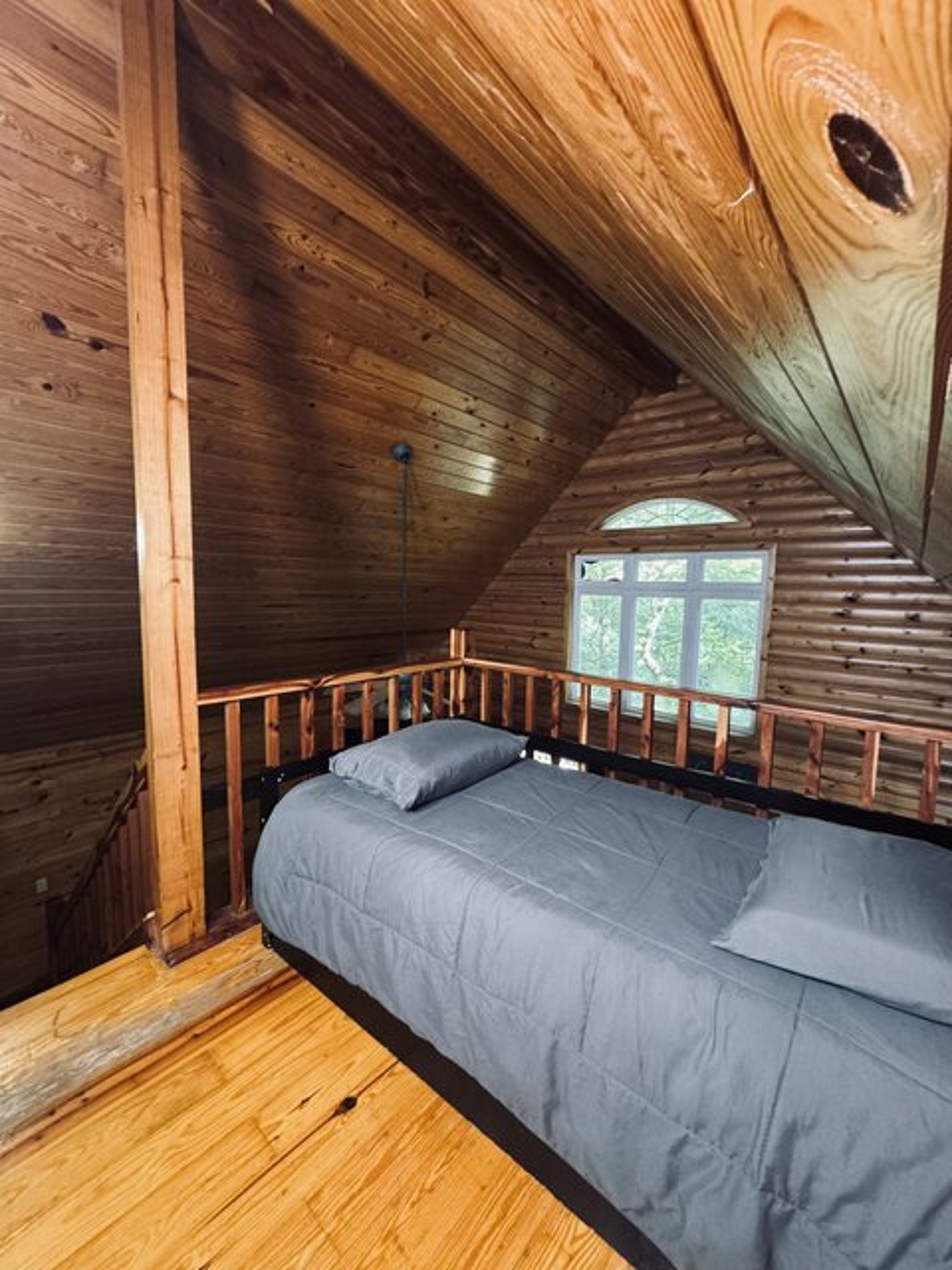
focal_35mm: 14
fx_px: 513
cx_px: 476
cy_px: 635
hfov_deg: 85.7
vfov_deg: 102.1
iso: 640
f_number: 2.2
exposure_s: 1/60
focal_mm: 2.22
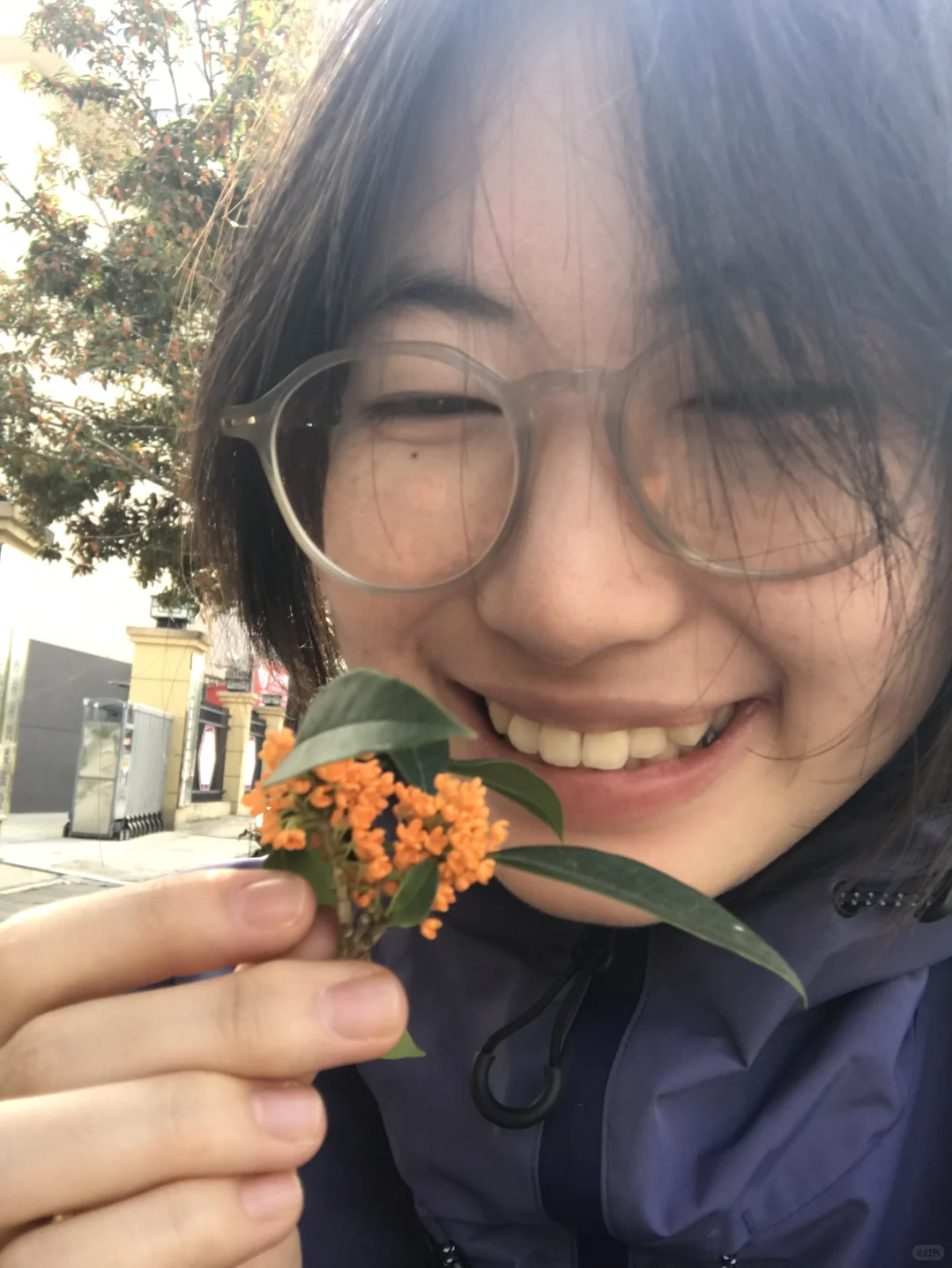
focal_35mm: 32
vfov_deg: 56.8
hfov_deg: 44.2
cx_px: 476
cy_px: 634
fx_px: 1172
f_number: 2.2
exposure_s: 1/120
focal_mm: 2.87
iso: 25
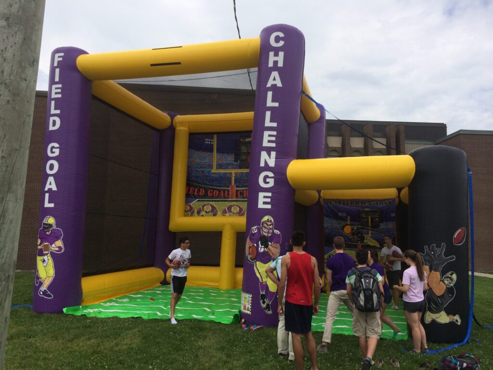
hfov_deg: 60.0
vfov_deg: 46.8
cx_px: 246
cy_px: 185
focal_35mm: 30
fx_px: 427
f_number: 2.2
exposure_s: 1/2933
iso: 32
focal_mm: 4.12
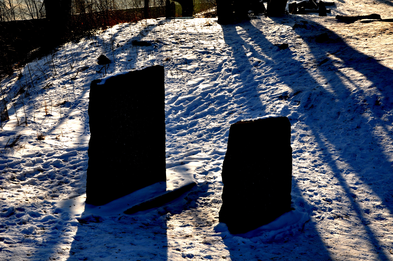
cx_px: 196
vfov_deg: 22.6
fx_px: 654
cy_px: 130
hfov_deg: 33.4
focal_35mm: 60
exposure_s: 1/320
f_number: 9
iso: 200
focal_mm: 40
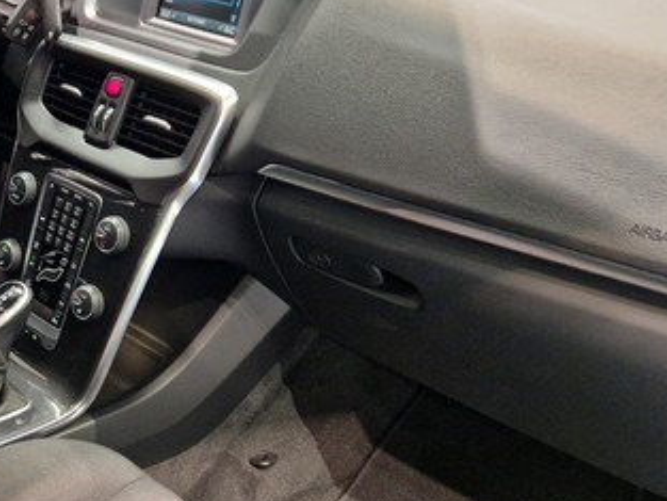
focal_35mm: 47
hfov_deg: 36.4
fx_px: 906
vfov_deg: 30.7
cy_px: 324
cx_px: 2
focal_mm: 5.4
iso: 800
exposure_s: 1/100
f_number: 1.8
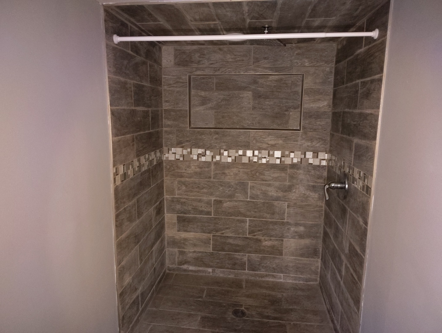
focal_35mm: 24
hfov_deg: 71.5
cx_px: 221
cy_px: 166
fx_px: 307
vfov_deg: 56.9
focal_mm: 5.56
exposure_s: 1/30
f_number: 1.8
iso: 2069
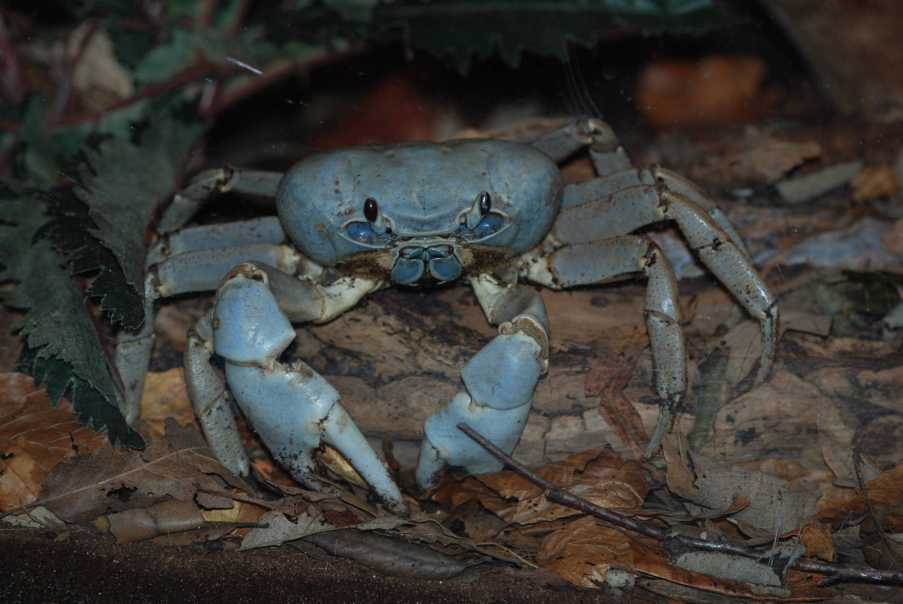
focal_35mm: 165
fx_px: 4144
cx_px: 452
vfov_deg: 8.3
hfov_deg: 12.4
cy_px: 302
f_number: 4.2
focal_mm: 110
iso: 200
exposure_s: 1/60
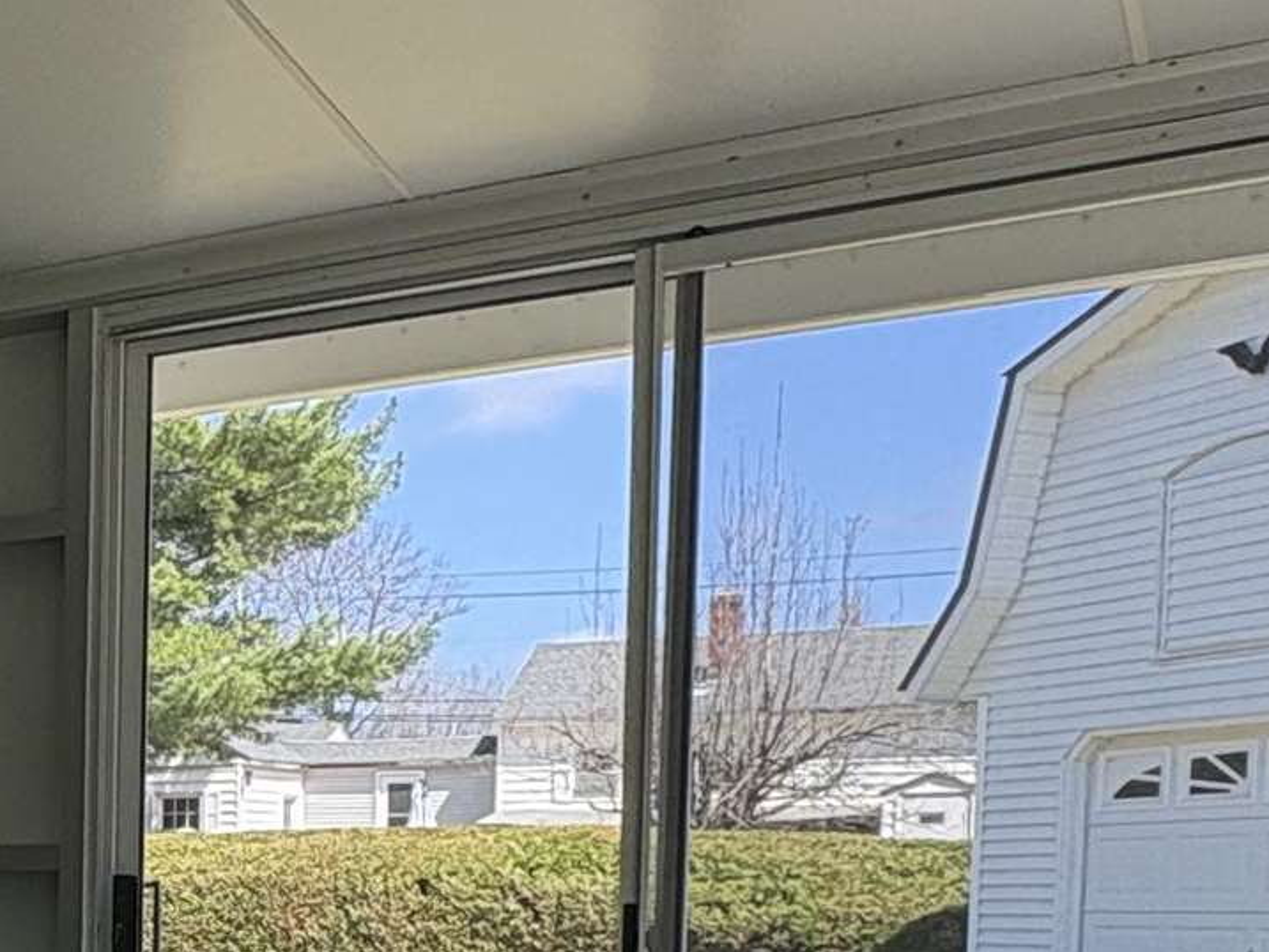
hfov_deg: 28.2
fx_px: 2200
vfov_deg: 23.1
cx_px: -242
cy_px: 1017
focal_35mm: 60
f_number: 2.2
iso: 40
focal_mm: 2.22
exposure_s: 1/505
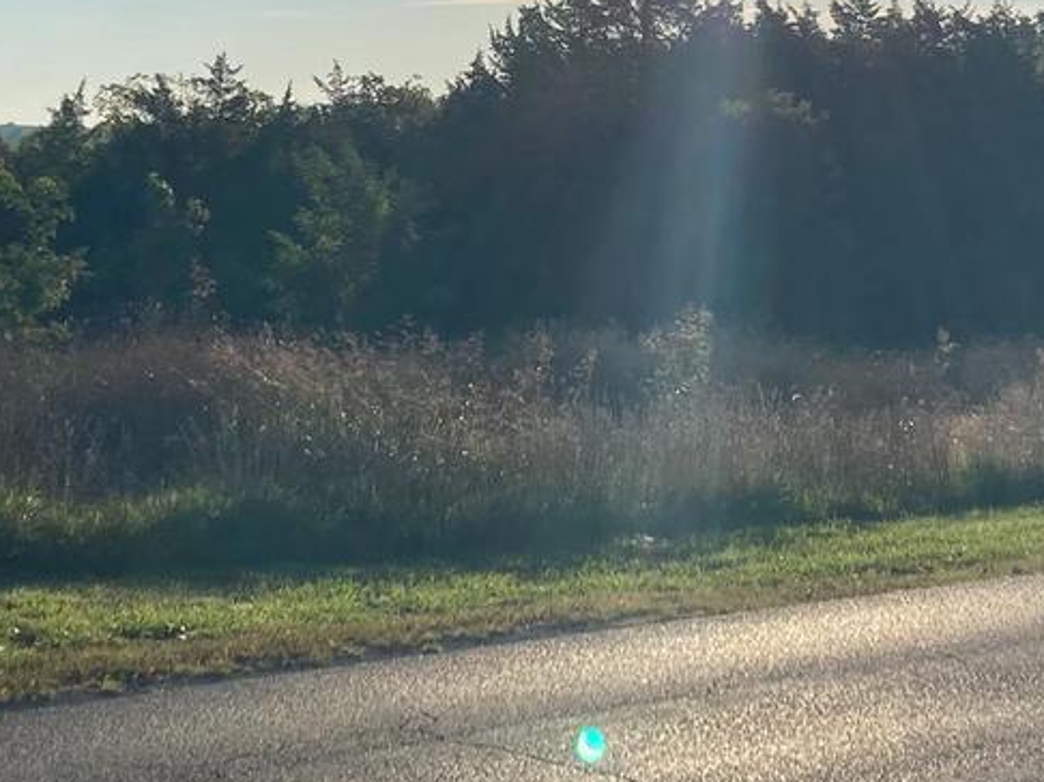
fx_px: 2502
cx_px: 640
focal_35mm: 83
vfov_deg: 17.6
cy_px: 168
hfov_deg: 23.5
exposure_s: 1/4367
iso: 20
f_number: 1.8
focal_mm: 3.99
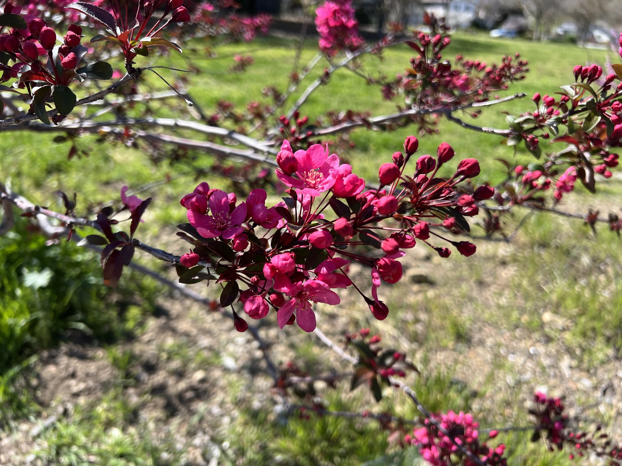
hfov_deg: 67.3
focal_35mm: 26
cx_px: 311
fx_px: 467
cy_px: 233
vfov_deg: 53.1
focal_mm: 5.7
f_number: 1.5
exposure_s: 1/1669
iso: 50
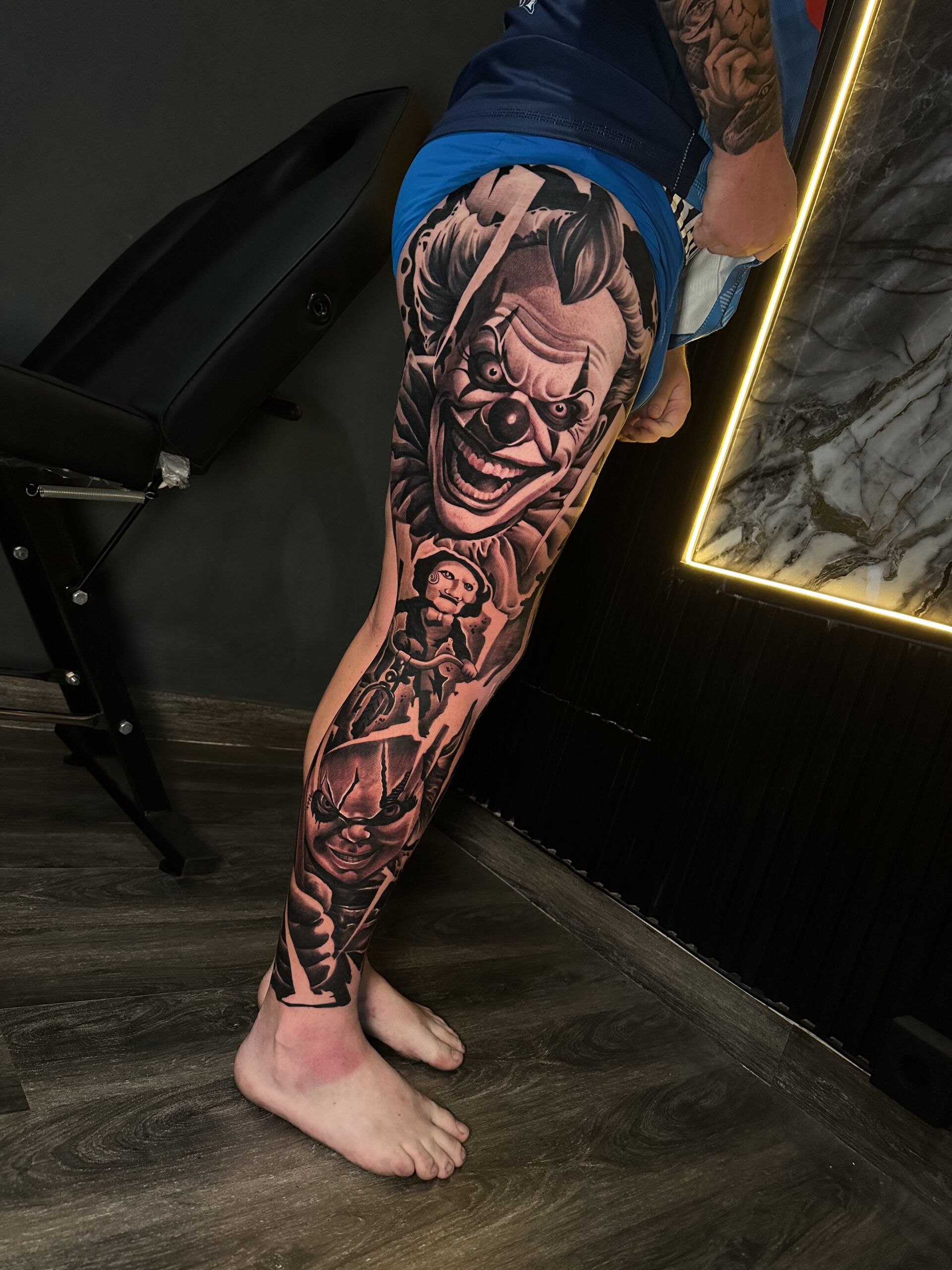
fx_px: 880
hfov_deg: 56.8
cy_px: 635
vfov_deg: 71.6
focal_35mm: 24
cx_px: 476
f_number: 1.78
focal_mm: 6.86
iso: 640
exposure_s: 1/50
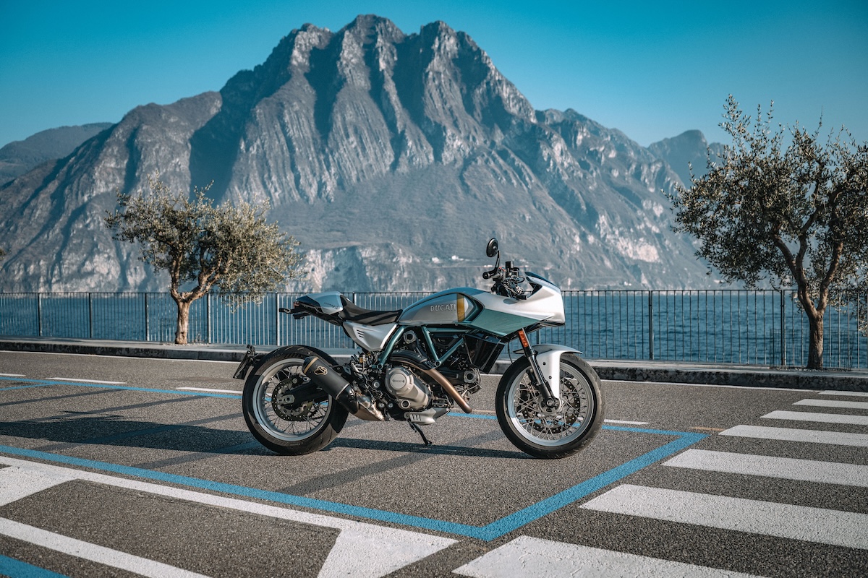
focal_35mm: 35
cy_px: 289
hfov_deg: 54.4
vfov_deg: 37.9
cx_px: 434
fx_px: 844
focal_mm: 35
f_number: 3.5
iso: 100
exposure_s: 1/1600
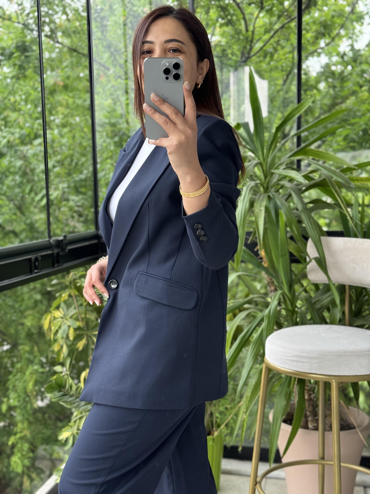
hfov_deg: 30.3
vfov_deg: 39.7
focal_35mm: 48
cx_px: 185
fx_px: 684
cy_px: 247
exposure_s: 1/60
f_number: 1.78
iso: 250
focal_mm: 6.76
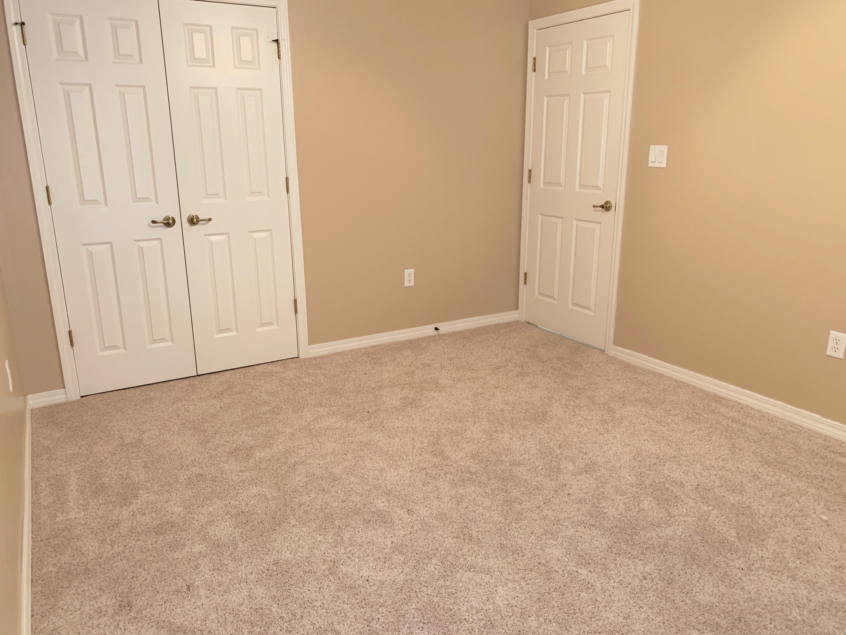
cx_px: 423
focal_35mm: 26
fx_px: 635
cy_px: 318
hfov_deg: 67.3
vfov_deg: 53.1
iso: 320
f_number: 1.8
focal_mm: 4.25
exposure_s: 1/60
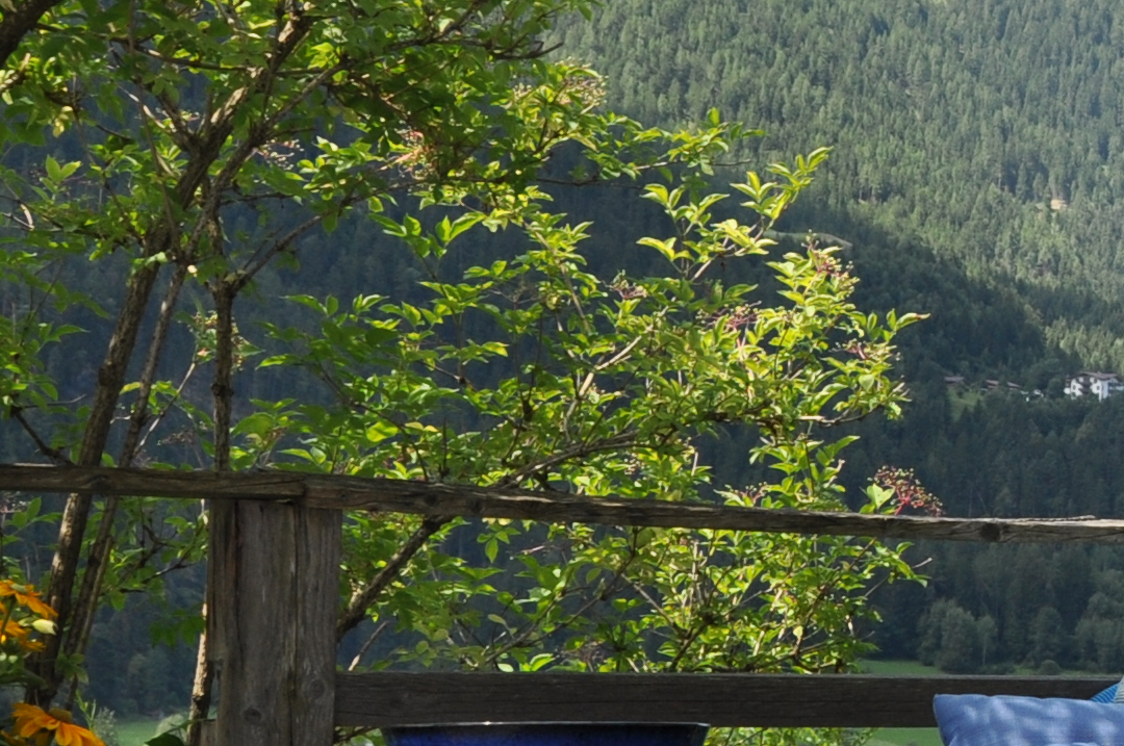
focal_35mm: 131
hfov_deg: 14.7
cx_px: 1606
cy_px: 464
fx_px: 4085
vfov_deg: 10.4
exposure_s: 1/250
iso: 200
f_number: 8
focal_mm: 22
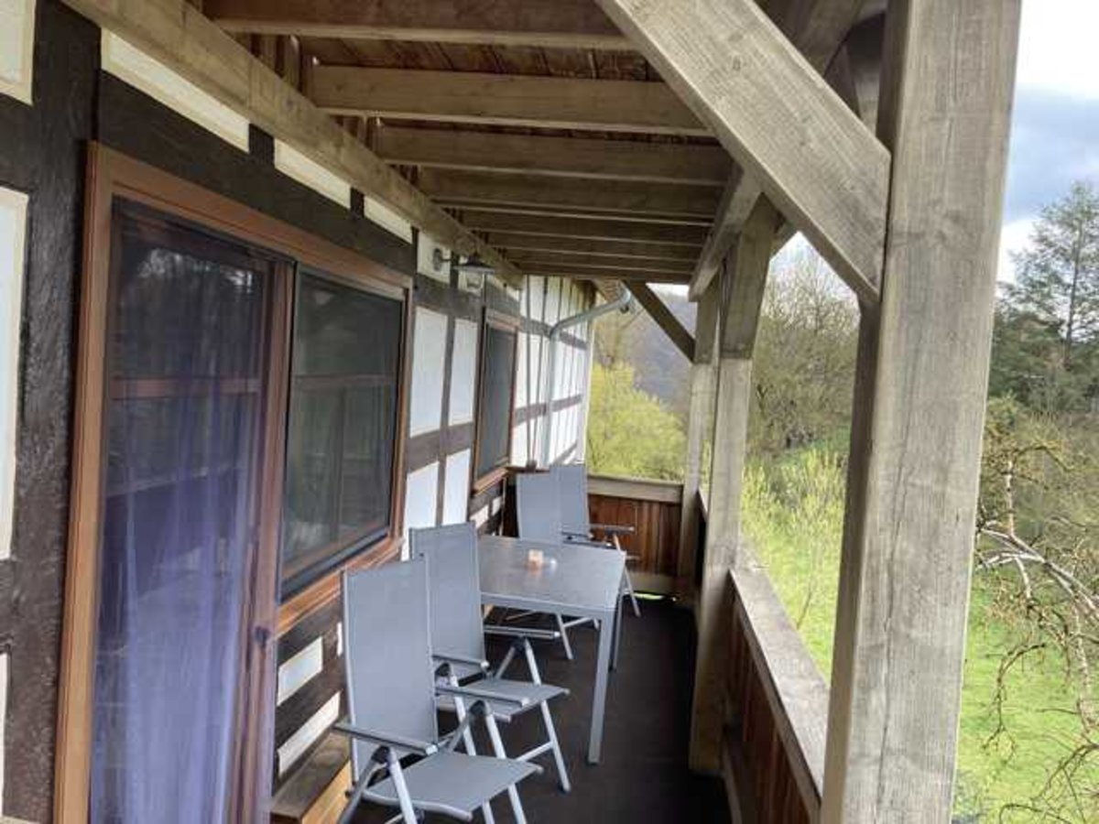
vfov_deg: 49.7
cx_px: 550
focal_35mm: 28
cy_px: 412
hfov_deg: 63.4
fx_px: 889
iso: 20
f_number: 1.8
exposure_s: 1/136
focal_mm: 3.99
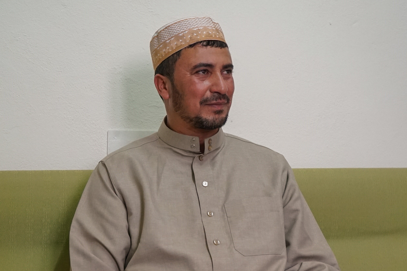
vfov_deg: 19.9
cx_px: 226
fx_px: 769
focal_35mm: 68
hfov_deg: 29.6
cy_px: 196
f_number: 4
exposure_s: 1/160
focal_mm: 40
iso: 4000
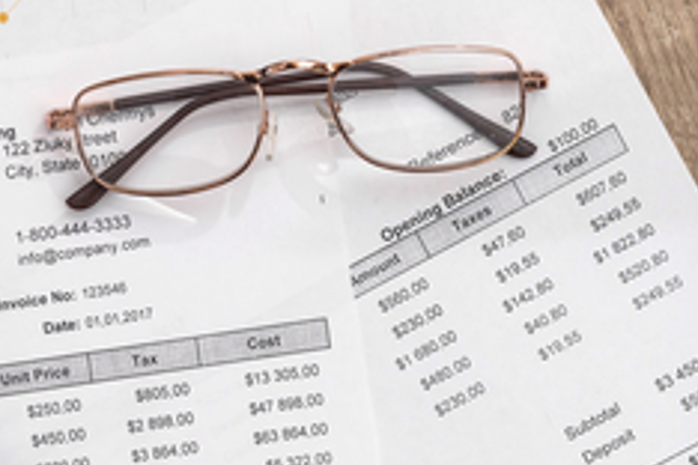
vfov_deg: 6.4
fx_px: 4168
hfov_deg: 9.6
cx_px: 450
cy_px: 423
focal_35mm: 215
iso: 400
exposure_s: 1/125
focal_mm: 105
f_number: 11
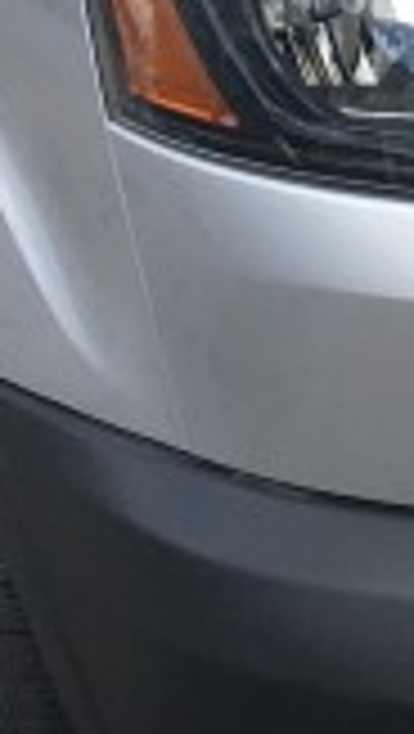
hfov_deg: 6.0
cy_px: -167
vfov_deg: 10.7
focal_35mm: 198
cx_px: 778
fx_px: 3854
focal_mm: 4.15
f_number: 2.2
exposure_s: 1/646
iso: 25
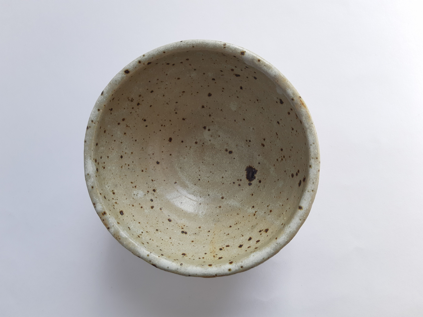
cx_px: 212
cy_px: 158
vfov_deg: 53.1
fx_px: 318
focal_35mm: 26
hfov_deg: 67.3
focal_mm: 3.93
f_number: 1.7
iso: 40
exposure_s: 1/366
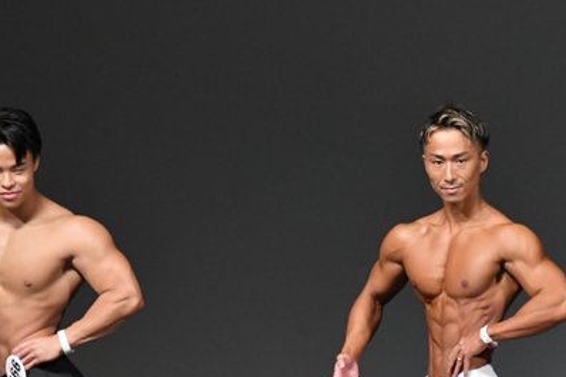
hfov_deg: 3.1
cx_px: 359
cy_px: 353
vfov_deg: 2.0
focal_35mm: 672
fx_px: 10560
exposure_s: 1/400
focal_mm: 230
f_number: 5.6
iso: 4000
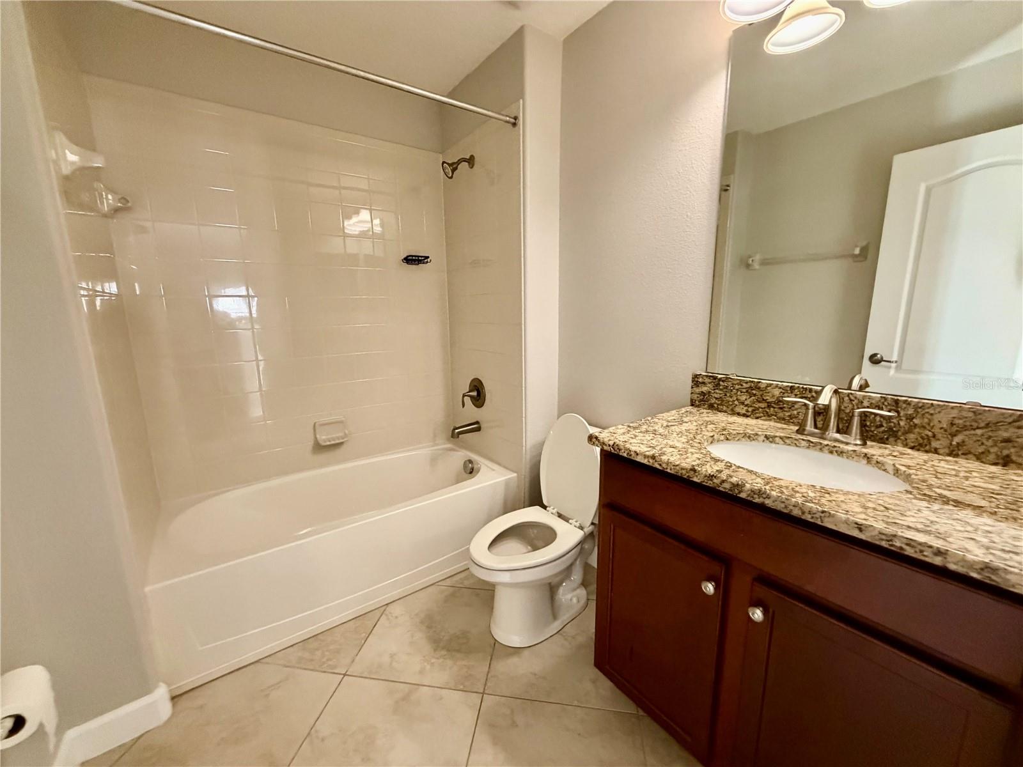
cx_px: 512
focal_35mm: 14
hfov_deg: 102.1
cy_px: 384
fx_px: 414
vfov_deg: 85.7
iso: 640
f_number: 2.2
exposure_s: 1/60
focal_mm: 2.22
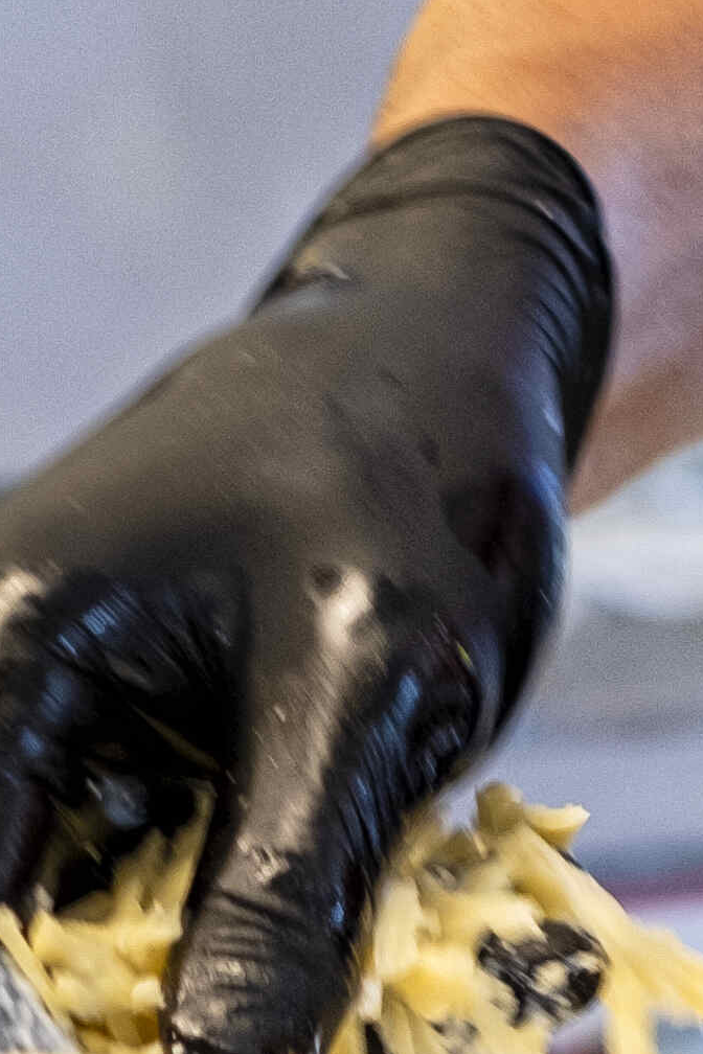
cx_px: 406
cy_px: 1596
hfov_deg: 4.2
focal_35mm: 328
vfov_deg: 6.2
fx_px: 9607
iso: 320
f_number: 2.5
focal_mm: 35
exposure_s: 1/100
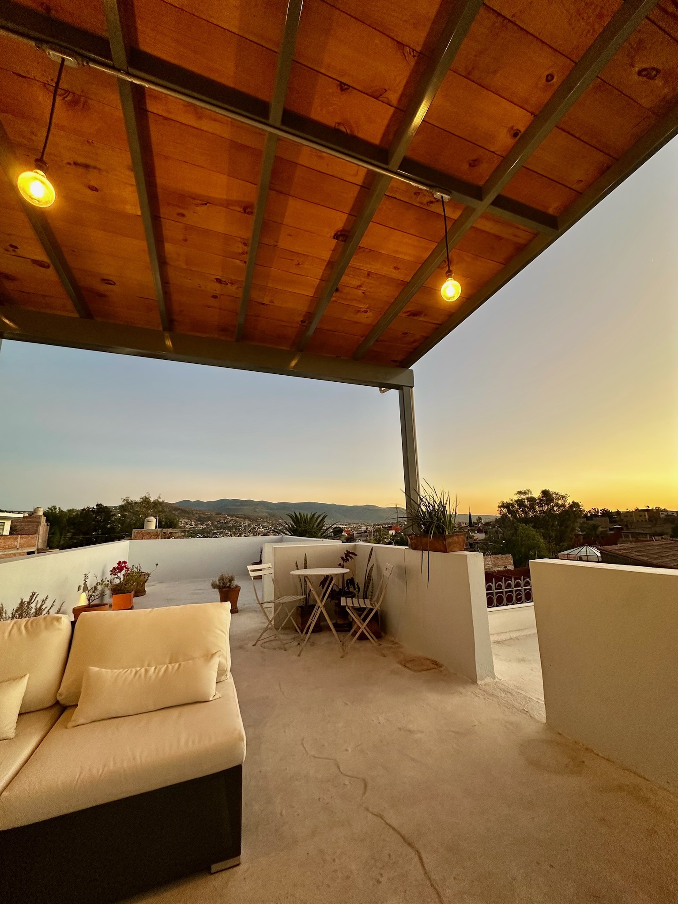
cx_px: 339
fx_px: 366
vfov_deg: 102.1
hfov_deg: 85.7
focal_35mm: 14
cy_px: 452
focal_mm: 2.22
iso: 160
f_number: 2.2
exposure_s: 1/60
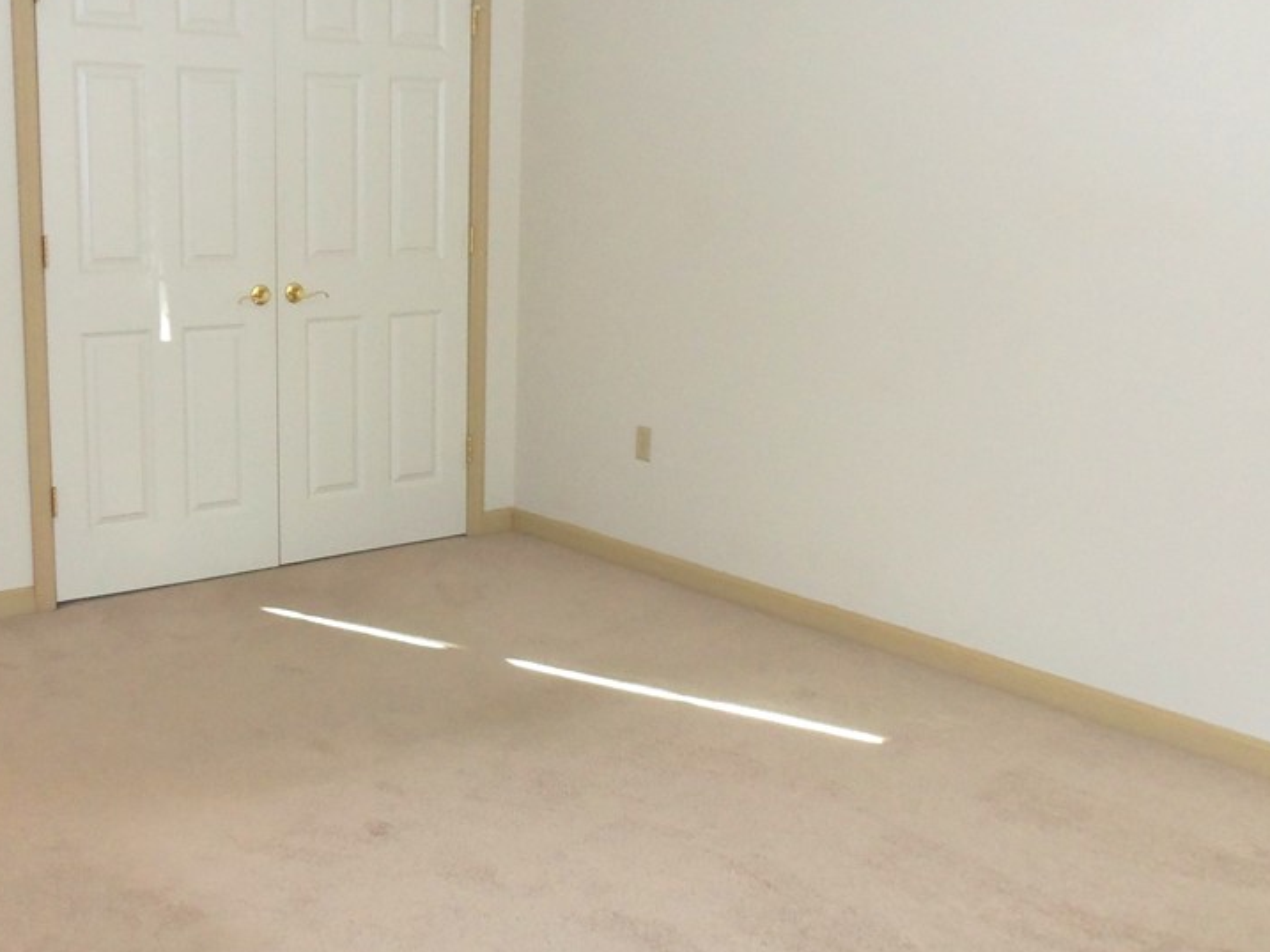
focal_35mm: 40
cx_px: 542
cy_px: 457
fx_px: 1468
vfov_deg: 36.0
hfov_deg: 46.6
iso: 200
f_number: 3.3
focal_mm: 5.1
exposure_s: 1/60
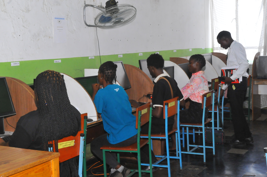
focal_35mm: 57
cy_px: 88
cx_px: 134
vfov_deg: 23.7
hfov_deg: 35.1
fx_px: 422
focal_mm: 38
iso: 1600
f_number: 13
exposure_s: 1/80
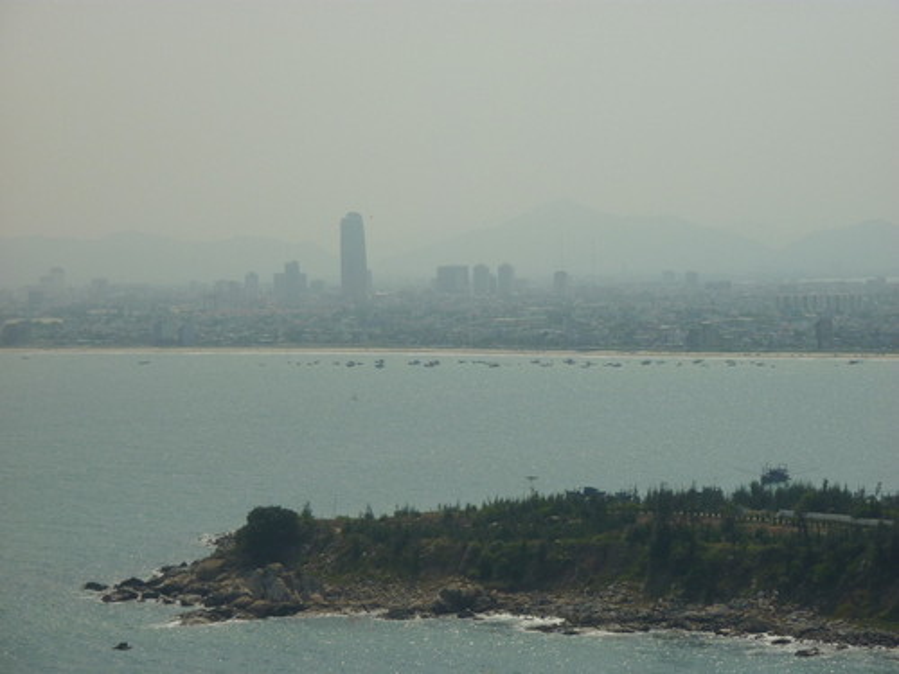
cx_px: 450
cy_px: 337
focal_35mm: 137
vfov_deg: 10.8
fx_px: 3558
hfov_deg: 14.4
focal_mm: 22.5
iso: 100
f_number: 6.3
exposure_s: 1/1300
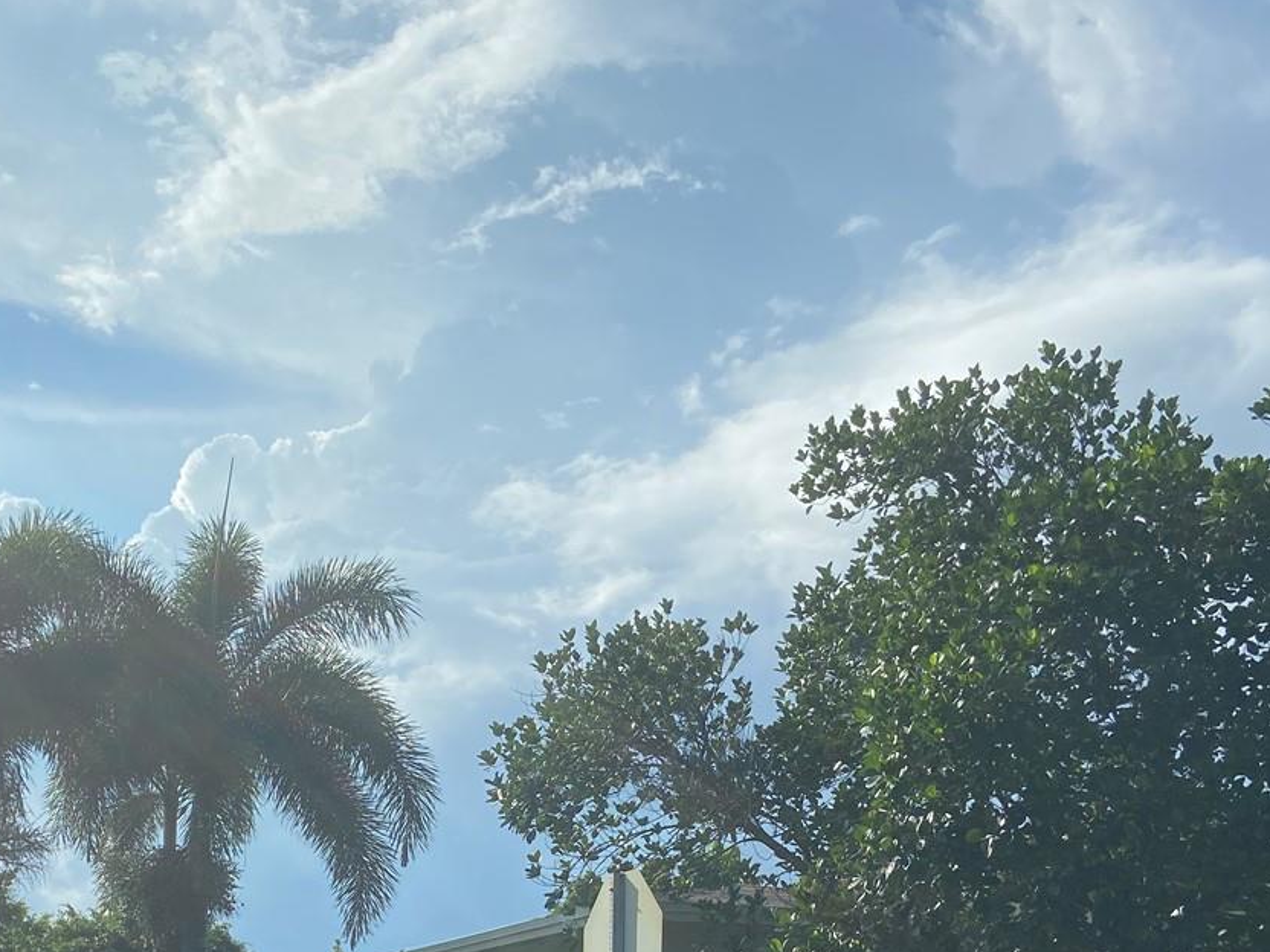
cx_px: 472
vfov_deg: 27.9
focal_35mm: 50
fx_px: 1834
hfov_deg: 37.9
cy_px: 885
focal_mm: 4.25
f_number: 1.8
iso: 32
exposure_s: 1/5495
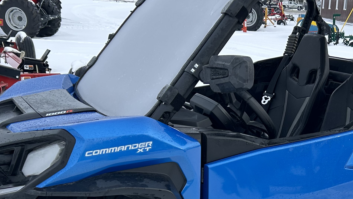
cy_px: 200
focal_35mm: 60
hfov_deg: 34.0
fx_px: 562
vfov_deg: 19.5
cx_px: 273
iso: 50
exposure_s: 1/1669
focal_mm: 5.7
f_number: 1.5
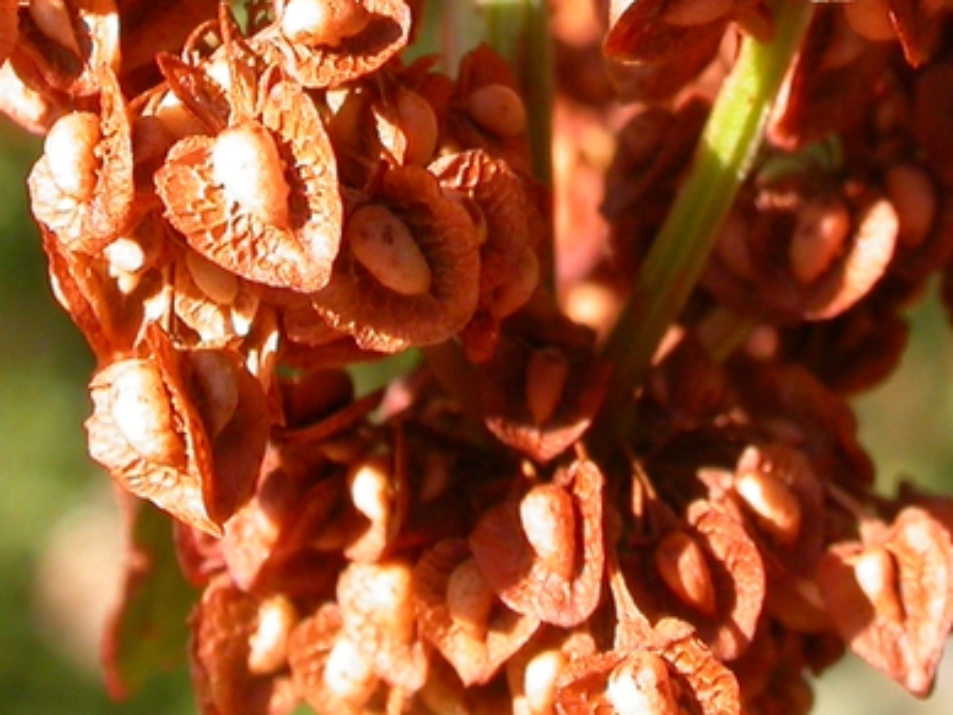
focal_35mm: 145
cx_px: 626
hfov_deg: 13.6
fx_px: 3992
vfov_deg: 10.1
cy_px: -111
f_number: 6
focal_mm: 11.5
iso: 100
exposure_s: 1/172
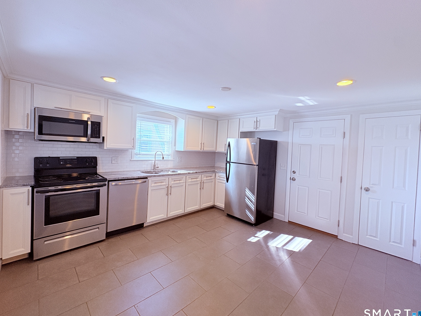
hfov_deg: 98.2
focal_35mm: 15
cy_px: 152
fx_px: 182
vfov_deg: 81.7
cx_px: 206
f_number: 2.2
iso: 80
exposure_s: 1/128
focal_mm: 2.22
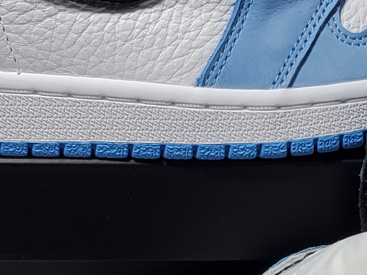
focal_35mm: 135
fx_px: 1431
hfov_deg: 14.6
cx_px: 229
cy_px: 257
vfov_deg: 10.9
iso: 50
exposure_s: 1/494
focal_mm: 4.3
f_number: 1.5
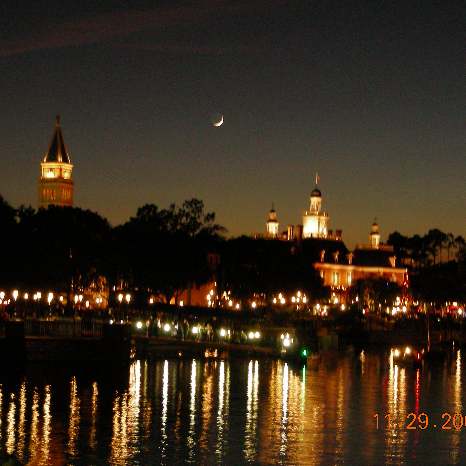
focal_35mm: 94
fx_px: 1432
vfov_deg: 18.5
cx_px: 217
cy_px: 235
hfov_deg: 18.5
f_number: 3.5
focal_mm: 13.2
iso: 200
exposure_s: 1/1.4
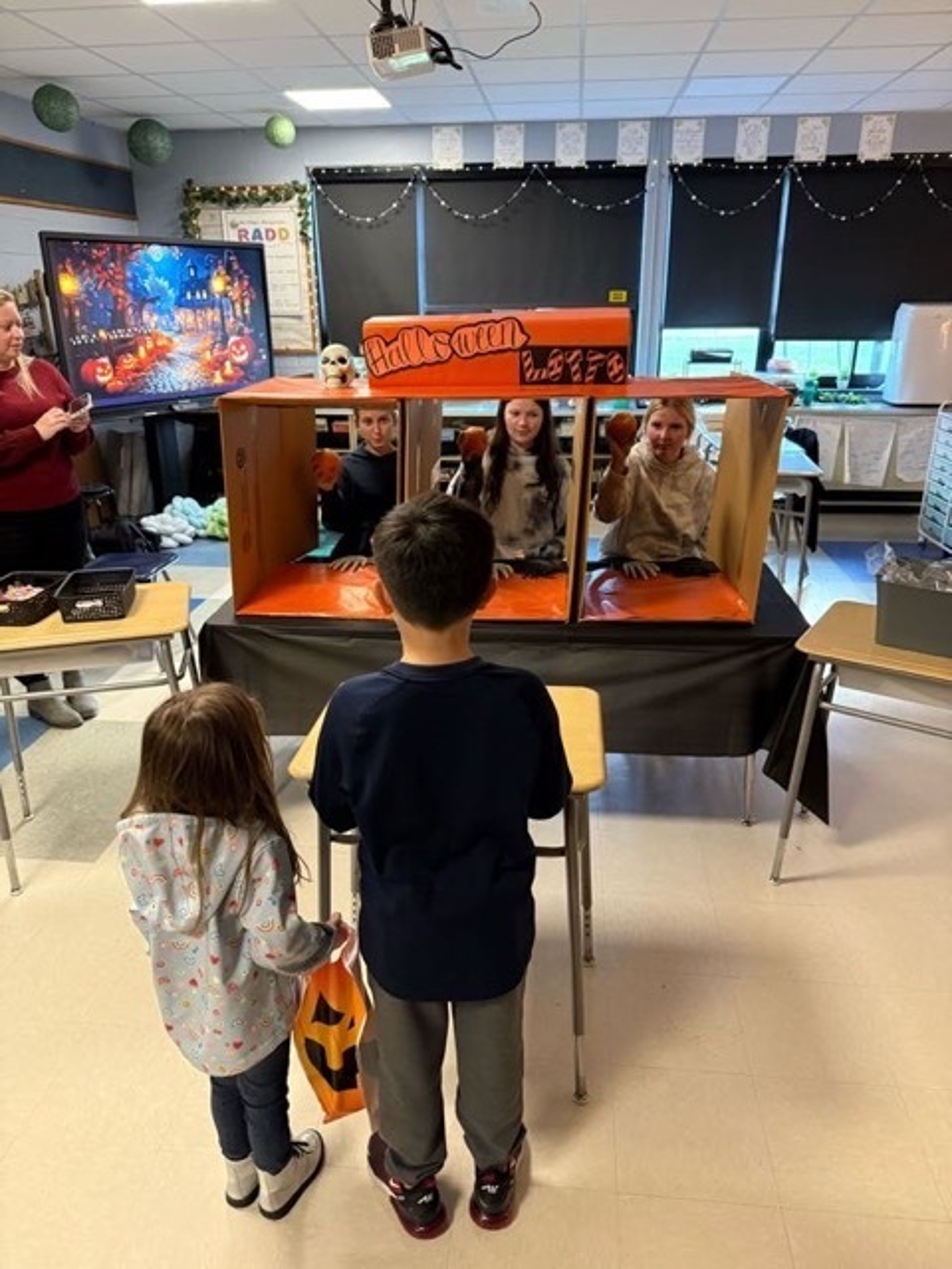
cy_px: 634
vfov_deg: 71.6
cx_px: 476
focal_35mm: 24
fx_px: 880
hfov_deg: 56.8
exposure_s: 1/58
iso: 800
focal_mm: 6.76
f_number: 1.78
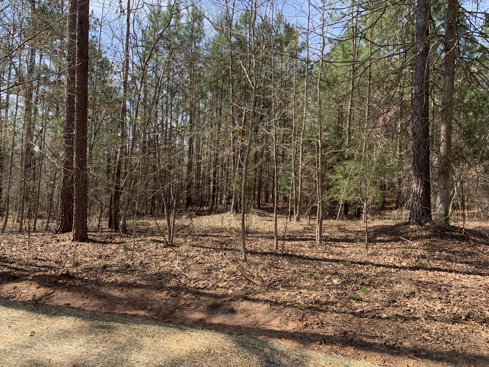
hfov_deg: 67.3
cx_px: 244
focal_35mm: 26
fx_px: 367
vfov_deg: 53.1
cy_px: 184
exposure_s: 1/597
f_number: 1.8
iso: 25
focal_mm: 4.25
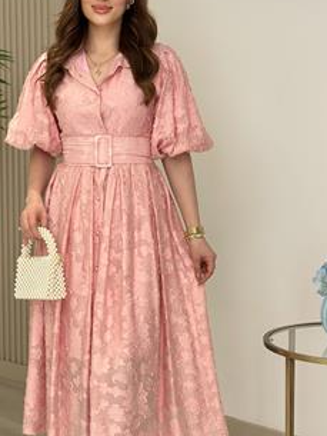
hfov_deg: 17.6
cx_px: 126
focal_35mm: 84
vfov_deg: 23.3
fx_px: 1057
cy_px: 224
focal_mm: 6.86
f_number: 1.78
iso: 80
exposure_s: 1/482
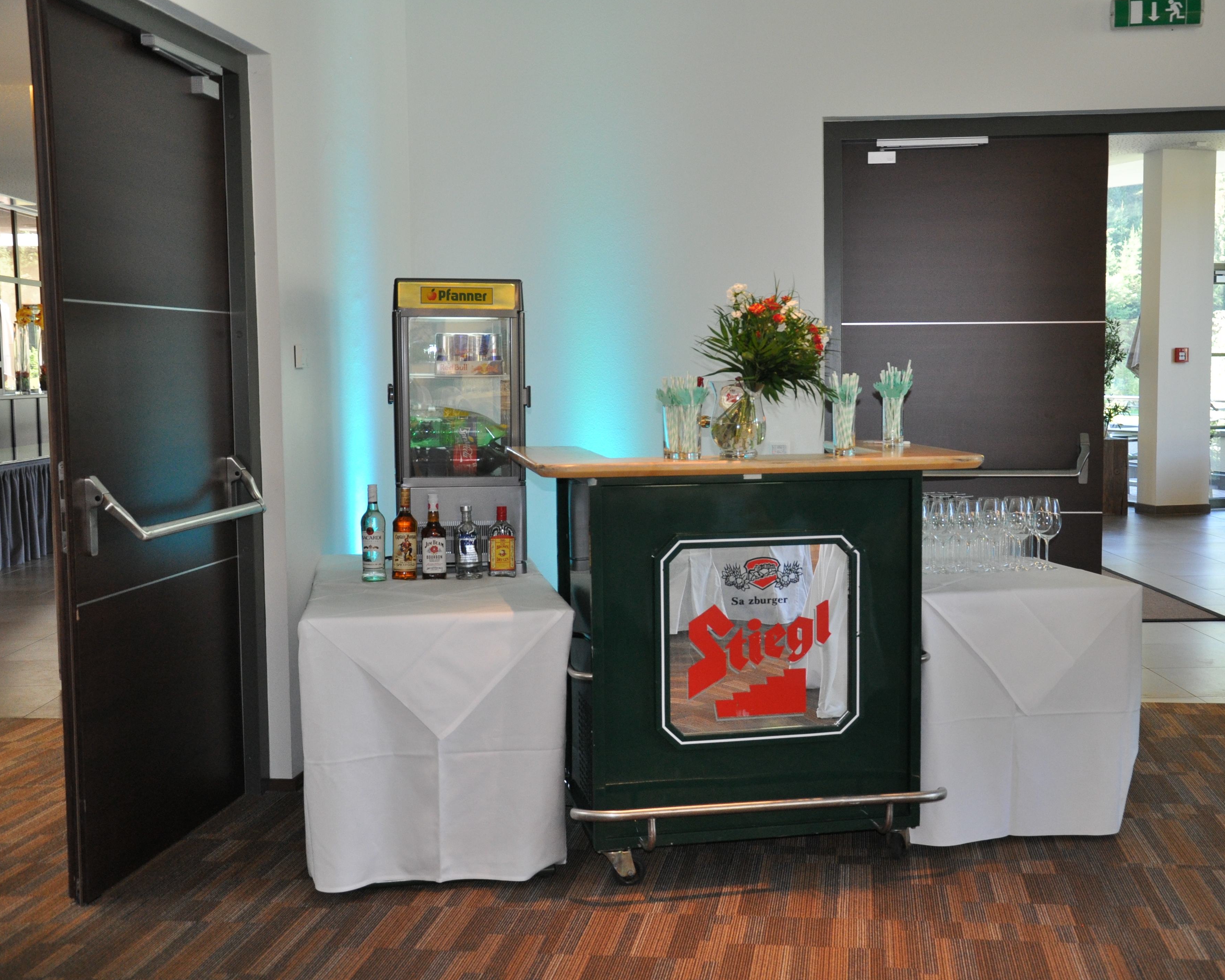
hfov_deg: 43.2
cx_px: 701
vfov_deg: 35.2
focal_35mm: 43
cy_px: 490
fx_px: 1543
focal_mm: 25
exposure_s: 1/80
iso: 800
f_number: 4
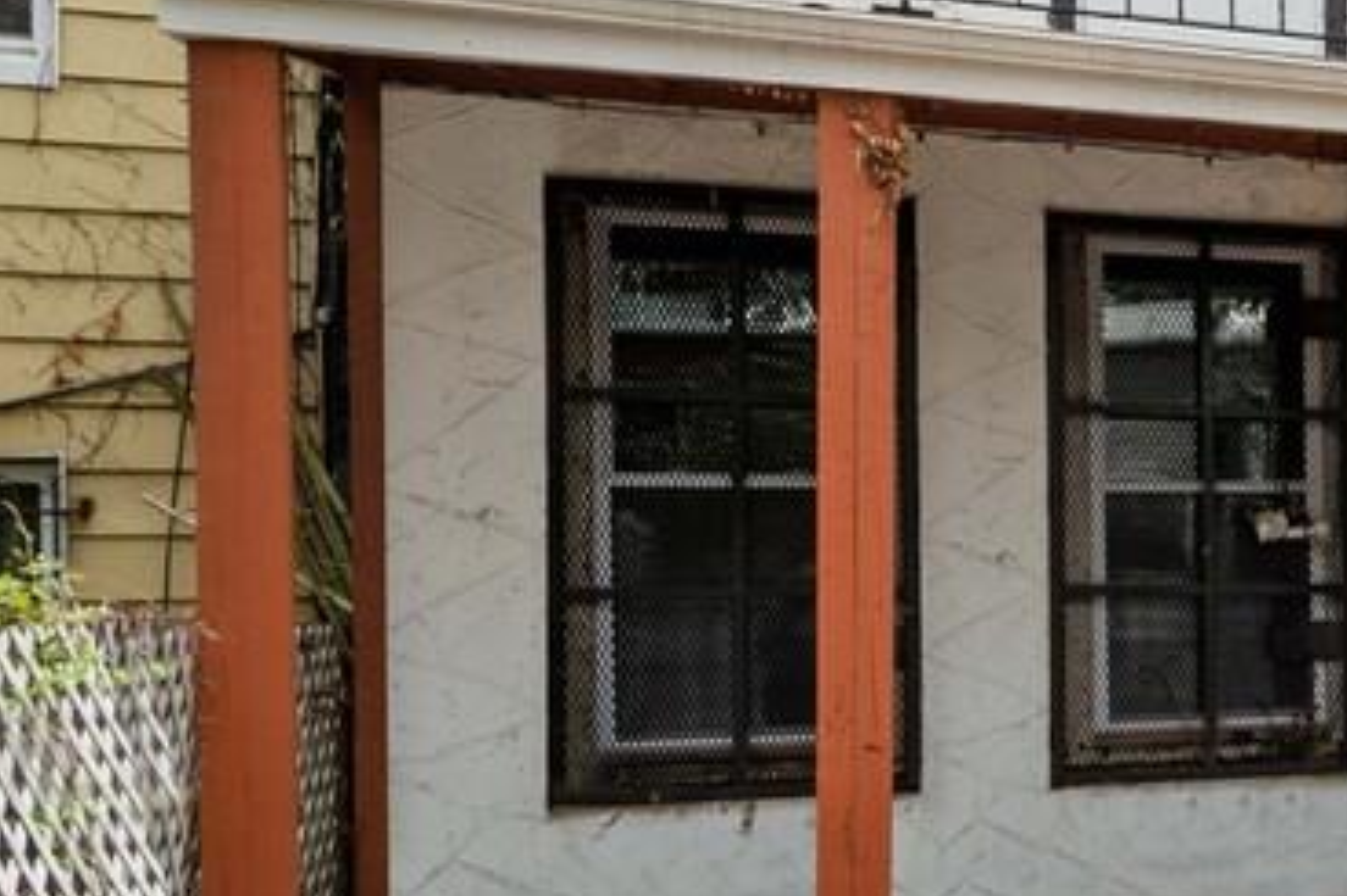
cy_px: 571
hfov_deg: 22.0
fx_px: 2281
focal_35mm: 61
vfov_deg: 22.2
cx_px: 2361
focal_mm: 10
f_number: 9
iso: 100
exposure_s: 1/125
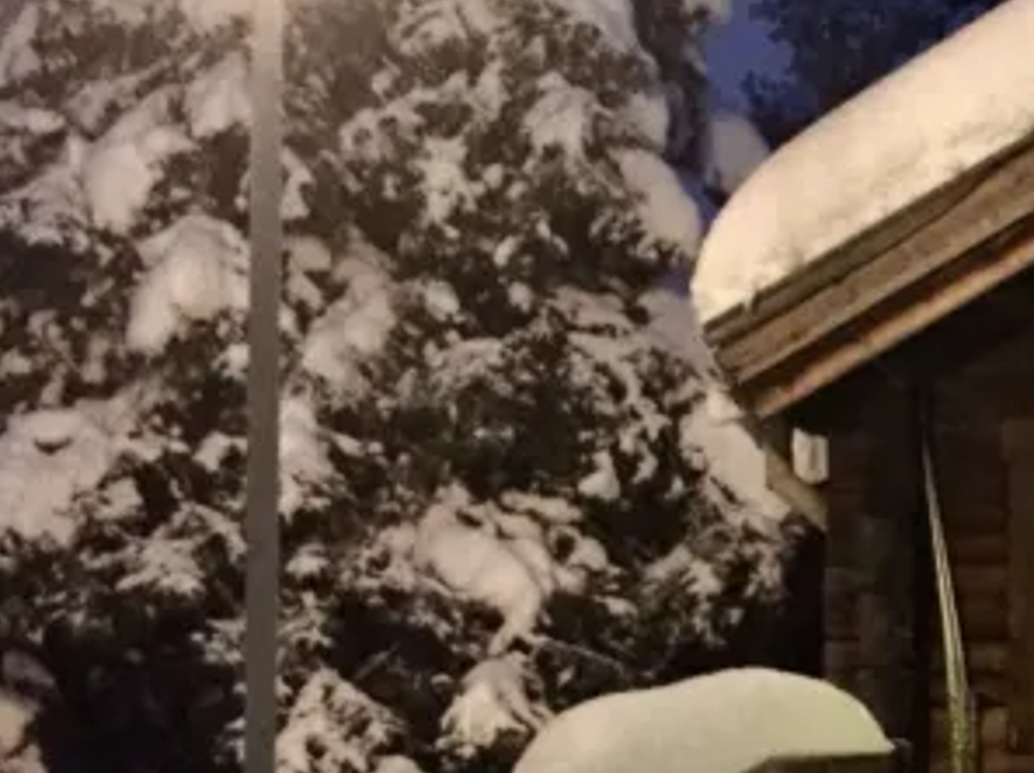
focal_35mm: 88
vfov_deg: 16.7
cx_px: 1354
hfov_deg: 20.3
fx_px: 2625
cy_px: 531
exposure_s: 1/17
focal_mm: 4.15
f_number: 2.2
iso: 1250
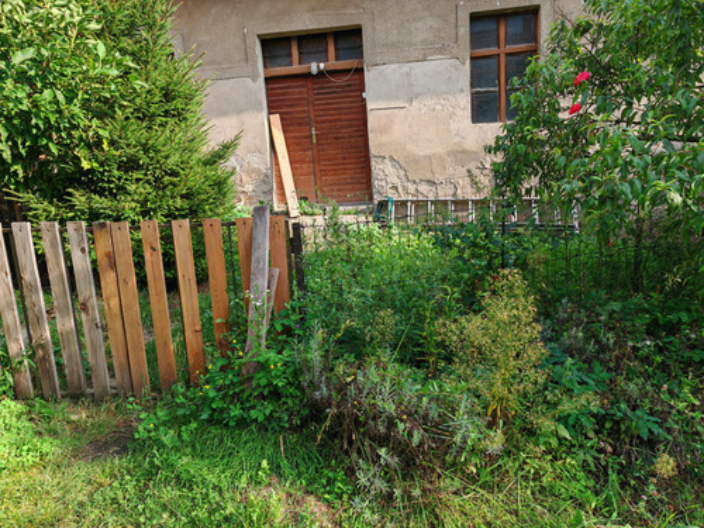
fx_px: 549
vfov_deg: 51.4
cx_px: 352
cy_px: 264
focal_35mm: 27
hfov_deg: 65.3
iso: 50
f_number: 1.6
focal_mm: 7.62
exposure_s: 1/510
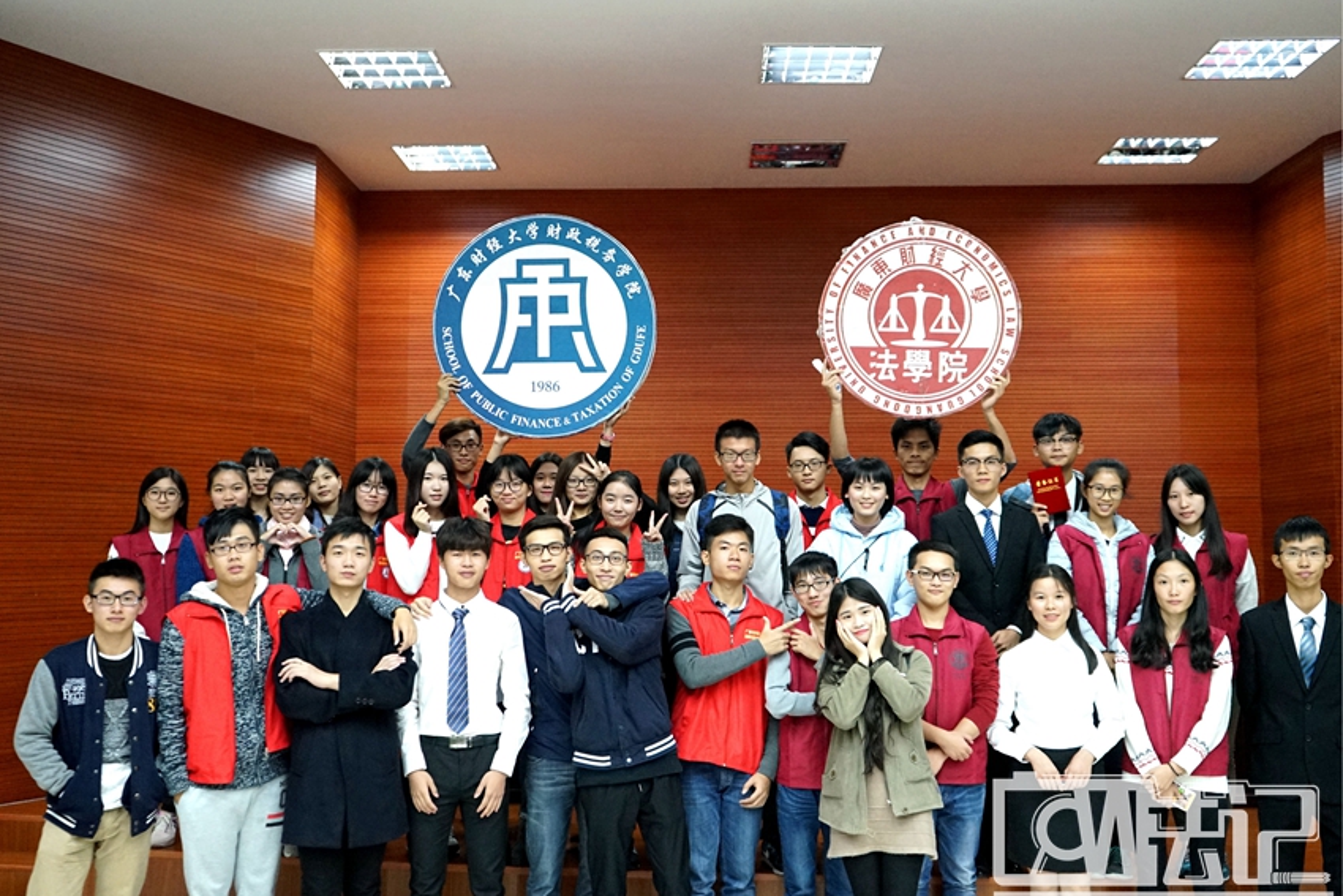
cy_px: 448
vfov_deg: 41.1
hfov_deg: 58.7
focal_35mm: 32
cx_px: 672
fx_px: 1194
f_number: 4
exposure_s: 1/100
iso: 4000
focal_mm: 32
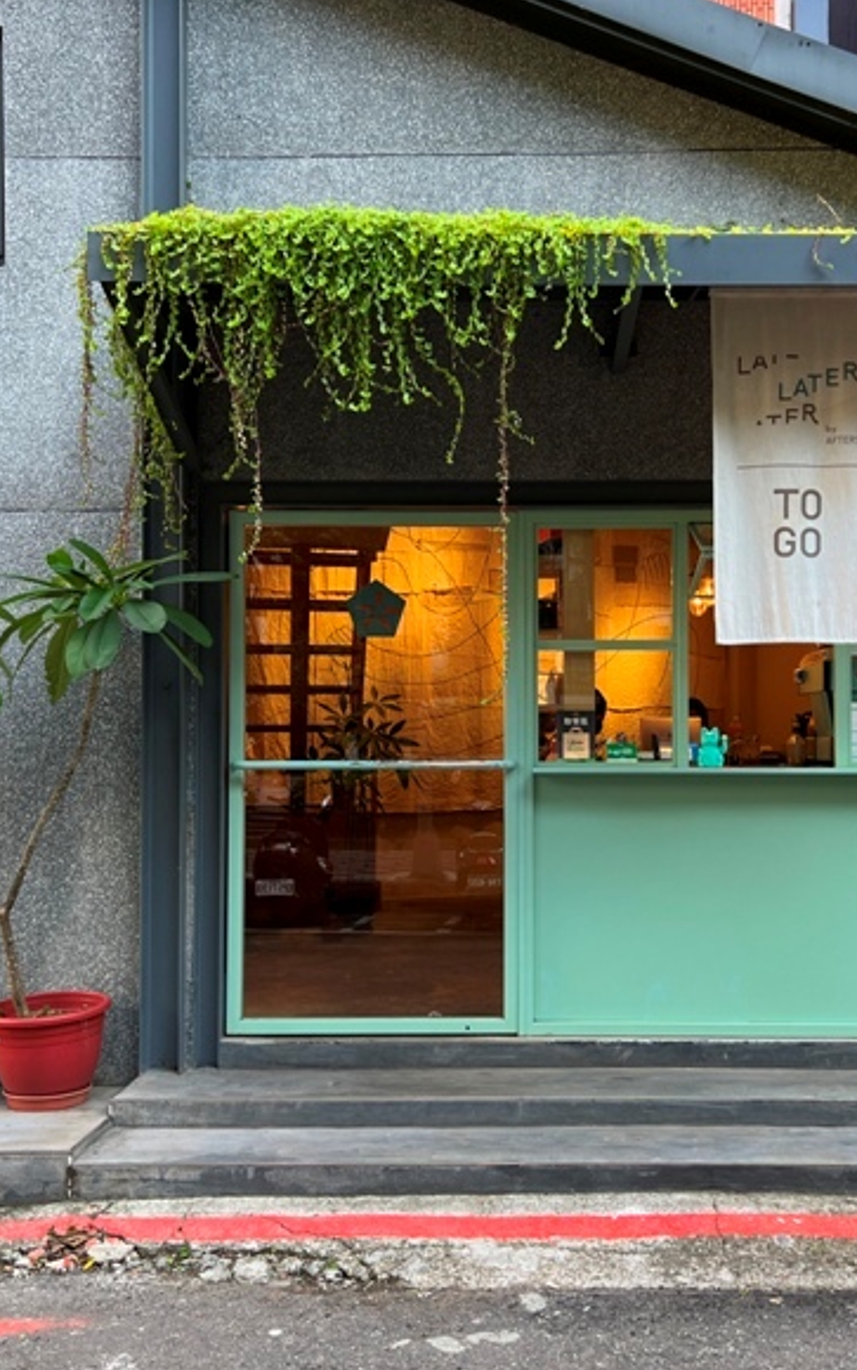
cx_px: 545
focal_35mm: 38
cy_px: 699
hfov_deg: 33.4
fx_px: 1419
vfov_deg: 51.5
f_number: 1.5
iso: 64
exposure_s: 1/121
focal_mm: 5.7
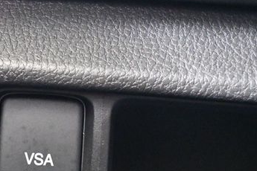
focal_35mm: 104
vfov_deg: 13.1
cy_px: 148
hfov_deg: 19.3
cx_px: 34
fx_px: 742
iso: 12800
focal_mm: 28
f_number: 4.2
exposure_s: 1/25
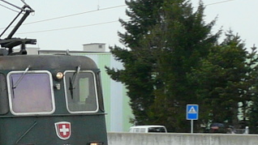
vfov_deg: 12.6
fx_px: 657
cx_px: -80
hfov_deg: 20.3
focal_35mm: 96
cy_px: 90
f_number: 4.5
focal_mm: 4.6
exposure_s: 1/250
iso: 100
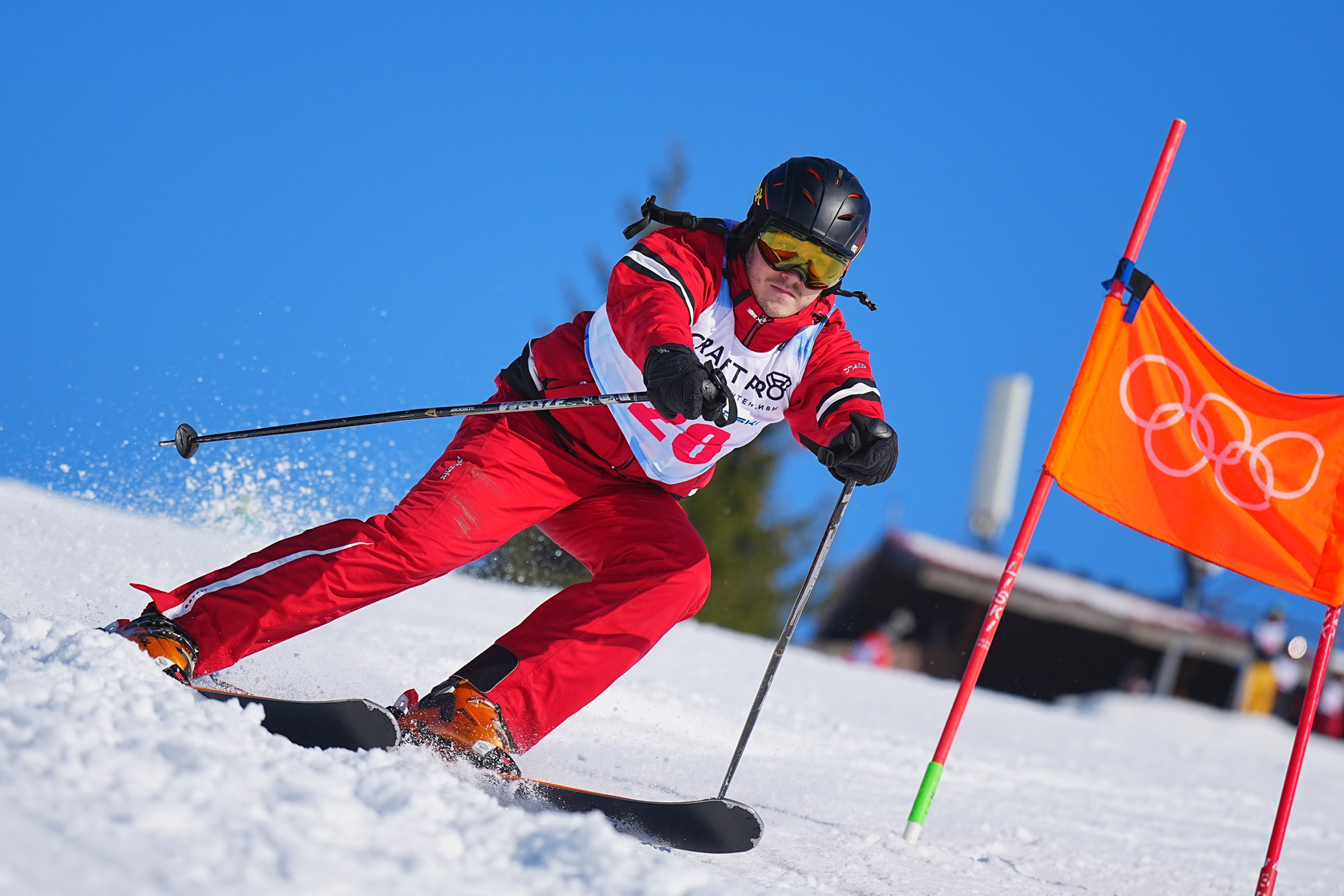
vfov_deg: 7.0
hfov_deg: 10.4
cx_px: 654
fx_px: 7355
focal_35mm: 197
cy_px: 394
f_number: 2.8
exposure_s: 1/4000
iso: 100
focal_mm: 129
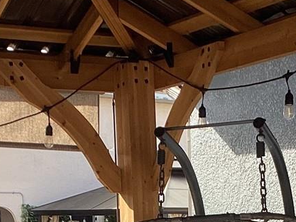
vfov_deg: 12.2
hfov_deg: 17.3
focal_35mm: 114
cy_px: 355
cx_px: 176
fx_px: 975
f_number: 2.4
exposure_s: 1/261
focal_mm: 3.3
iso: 25
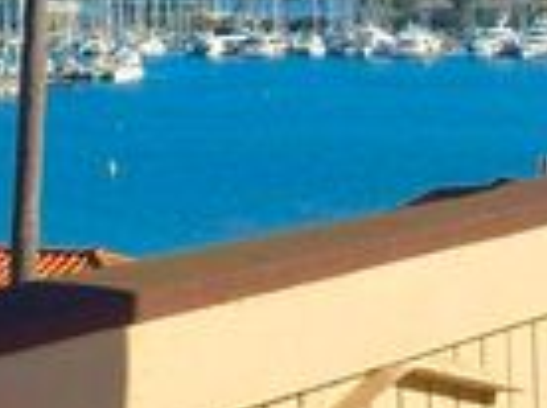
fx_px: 2745
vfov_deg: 8.4
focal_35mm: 174
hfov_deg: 11.1
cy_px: -93
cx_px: -198
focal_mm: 6.76
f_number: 1.78
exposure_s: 1/6536
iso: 64
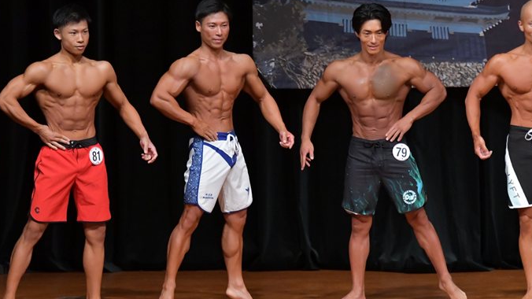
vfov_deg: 4.0
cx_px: 243
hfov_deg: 7.1
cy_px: 150
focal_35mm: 306
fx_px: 4316
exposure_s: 1/400
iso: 5000
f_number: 5.6
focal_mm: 170
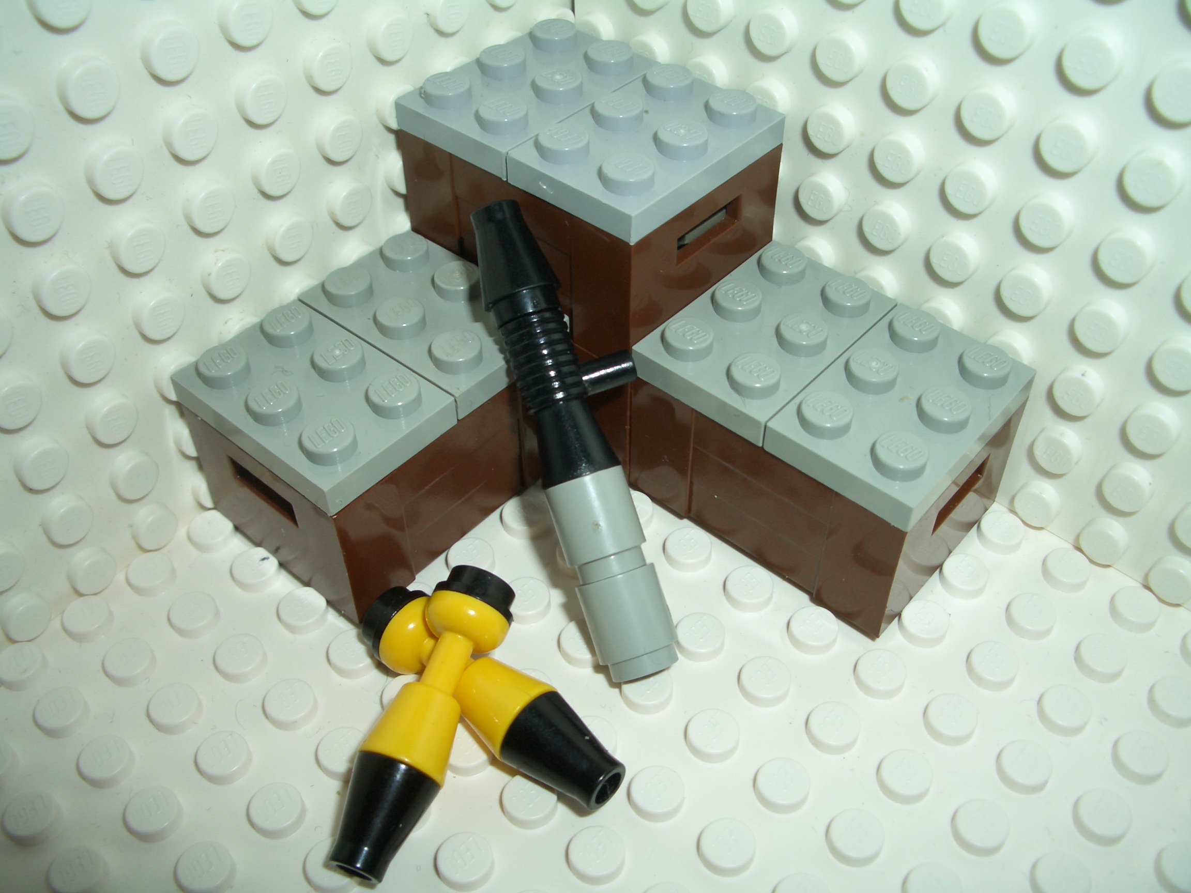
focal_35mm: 35
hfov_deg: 52.6
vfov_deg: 40.7
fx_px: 1204
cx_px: 596
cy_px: 446
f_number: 4.3
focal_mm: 5.8
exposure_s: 1/60
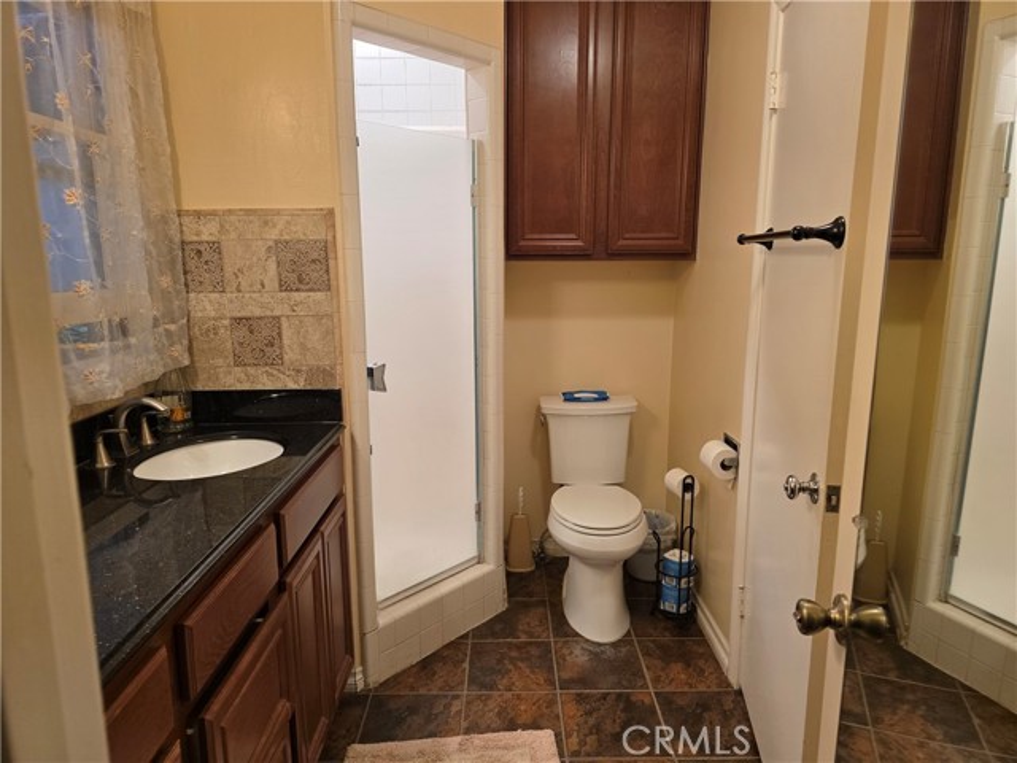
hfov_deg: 73.9
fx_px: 676
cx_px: 508
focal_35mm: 23
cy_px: 382
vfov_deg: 58.9
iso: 200
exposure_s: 1/120
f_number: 1.7
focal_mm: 6.3
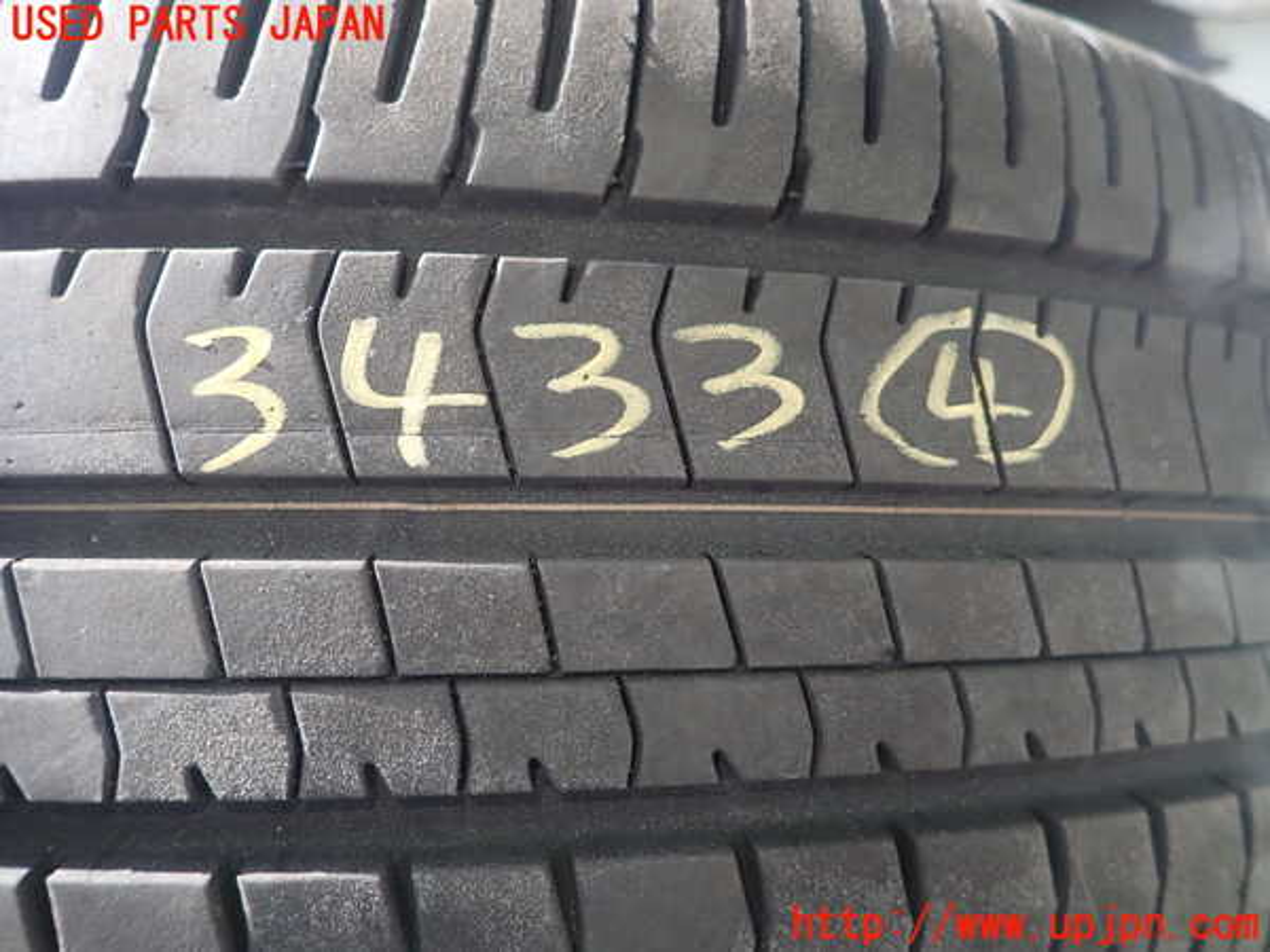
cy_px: 476
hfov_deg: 69.4
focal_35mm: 25
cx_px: 635
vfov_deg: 54.9
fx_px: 917
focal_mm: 4.5
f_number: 2
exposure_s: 1/60
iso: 200
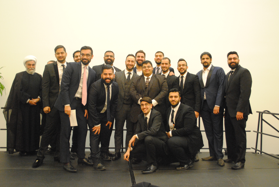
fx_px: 279
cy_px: 94
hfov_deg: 53.1
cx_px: 140
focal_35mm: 36
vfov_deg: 37.0
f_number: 4
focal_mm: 24
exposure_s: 1/20
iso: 1600
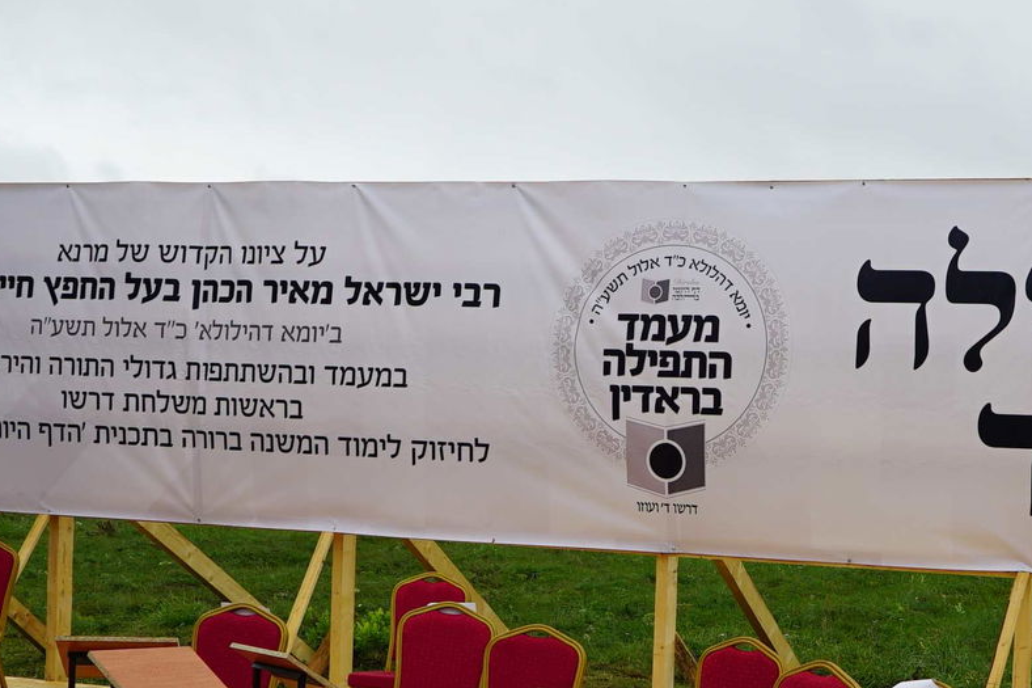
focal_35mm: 64
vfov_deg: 21.0
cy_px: 524
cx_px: 795
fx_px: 1834
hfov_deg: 30.8
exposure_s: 1/80
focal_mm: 24
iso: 100
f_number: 8
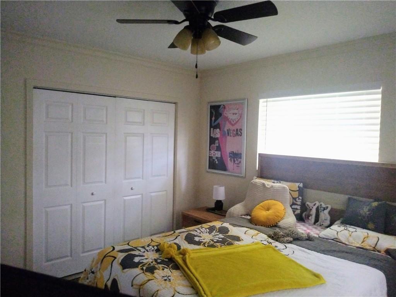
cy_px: 148
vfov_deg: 66.0
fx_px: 229
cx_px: 198
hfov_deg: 81.7
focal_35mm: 20
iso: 1597
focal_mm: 3.54
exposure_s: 1/15
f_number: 2
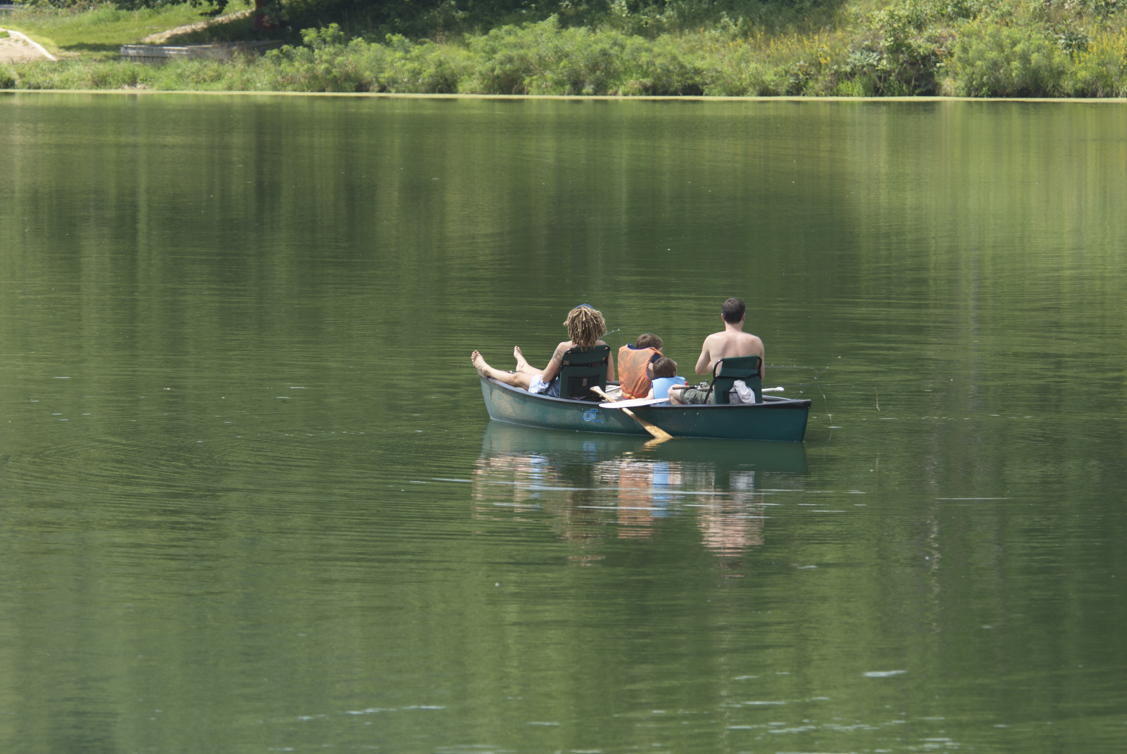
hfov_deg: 7.4
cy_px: 377
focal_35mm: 278
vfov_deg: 5.0
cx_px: 564
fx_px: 8698
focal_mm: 185
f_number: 5.6
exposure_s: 1/160
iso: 100
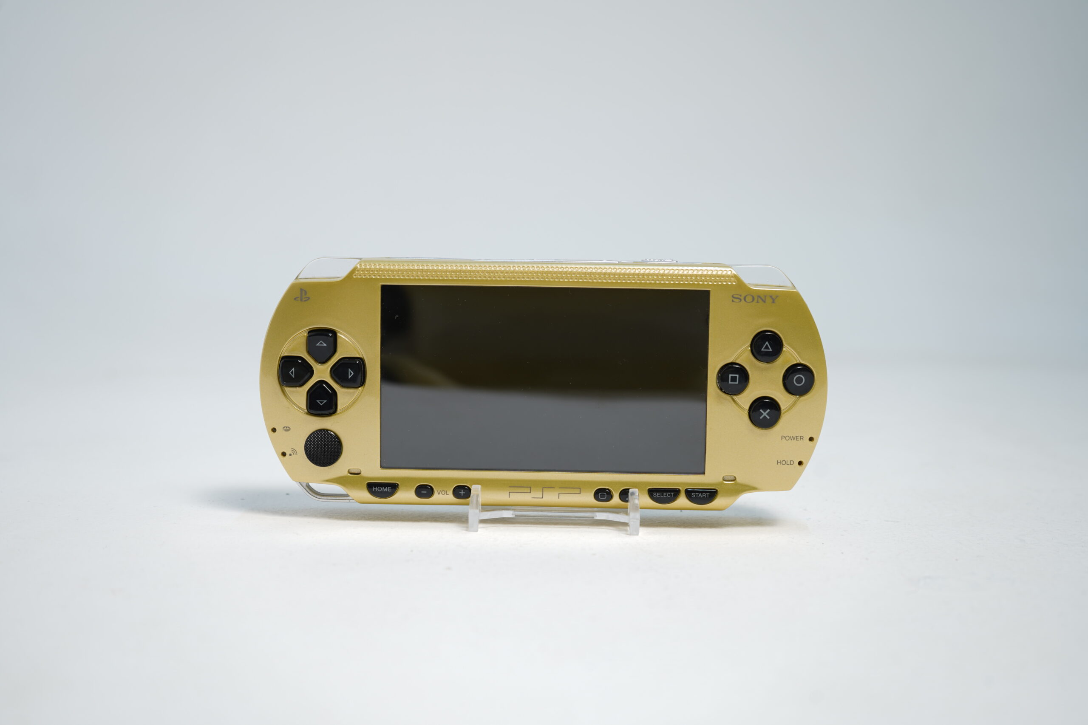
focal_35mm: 44
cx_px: 544
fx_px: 1330
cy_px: 362
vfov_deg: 30.5
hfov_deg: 44.5
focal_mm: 44
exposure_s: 1/6
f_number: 5.6
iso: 64
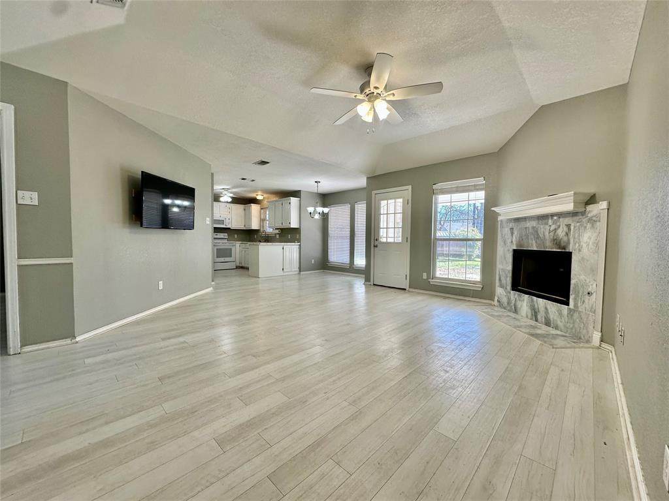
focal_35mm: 14
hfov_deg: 102.1
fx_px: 271
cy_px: 250
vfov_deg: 85.7
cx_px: 334
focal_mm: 2.22
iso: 64
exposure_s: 1/120
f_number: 2.2
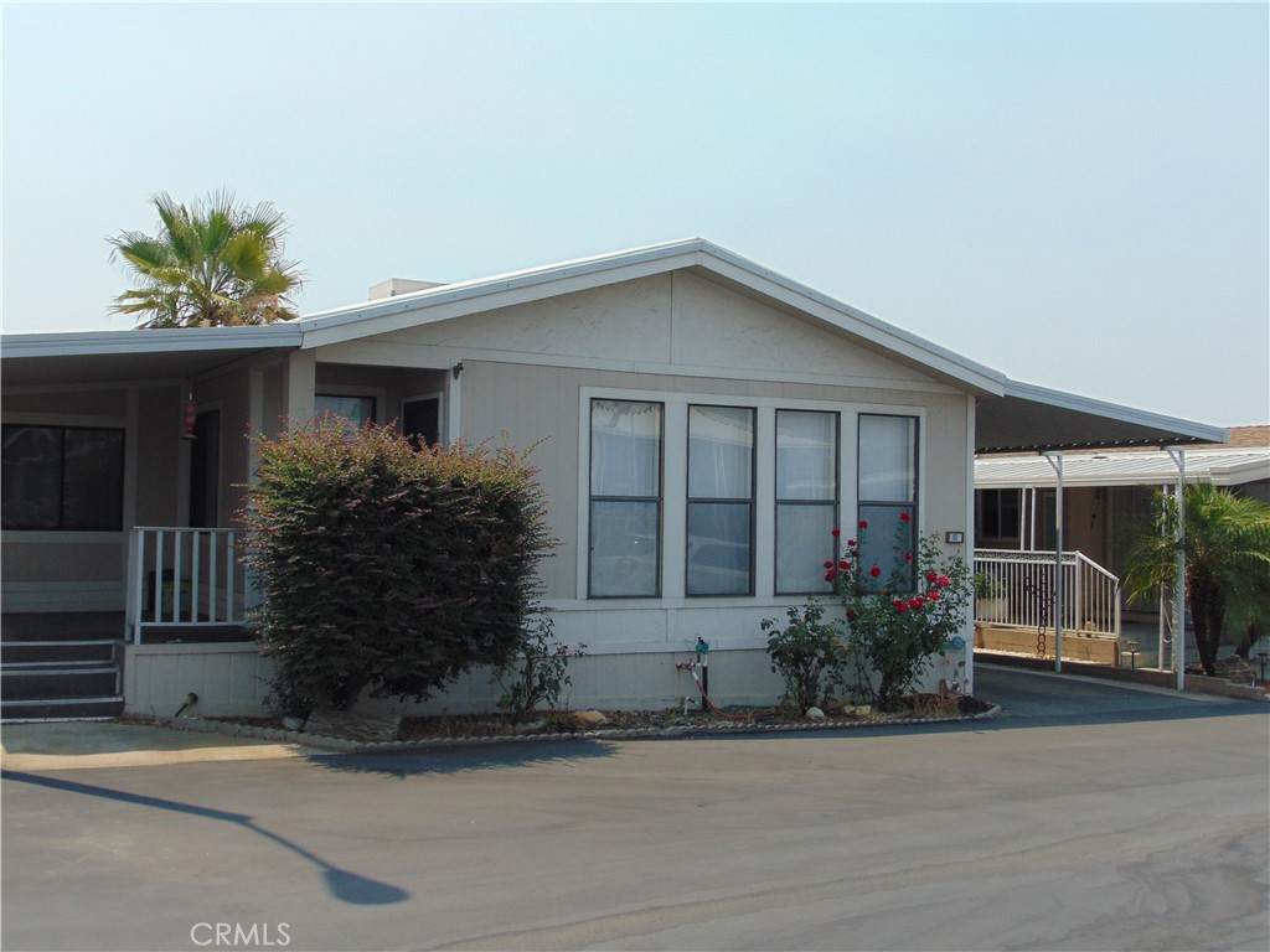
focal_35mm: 39
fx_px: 1431
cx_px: 635
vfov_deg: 36.8
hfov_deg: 47.9
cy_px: 476
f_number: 8.5
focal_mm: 6.9
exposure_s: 1/200
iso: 80
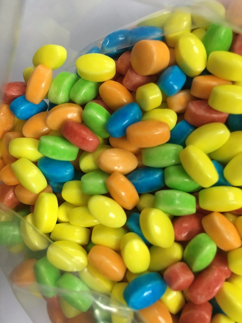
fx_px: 270
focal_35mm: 29
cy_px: 162
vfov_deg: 61.7
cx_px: 121
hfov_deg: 48.2
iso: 250
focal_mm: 4.15
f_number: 2.2
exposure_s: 1/33
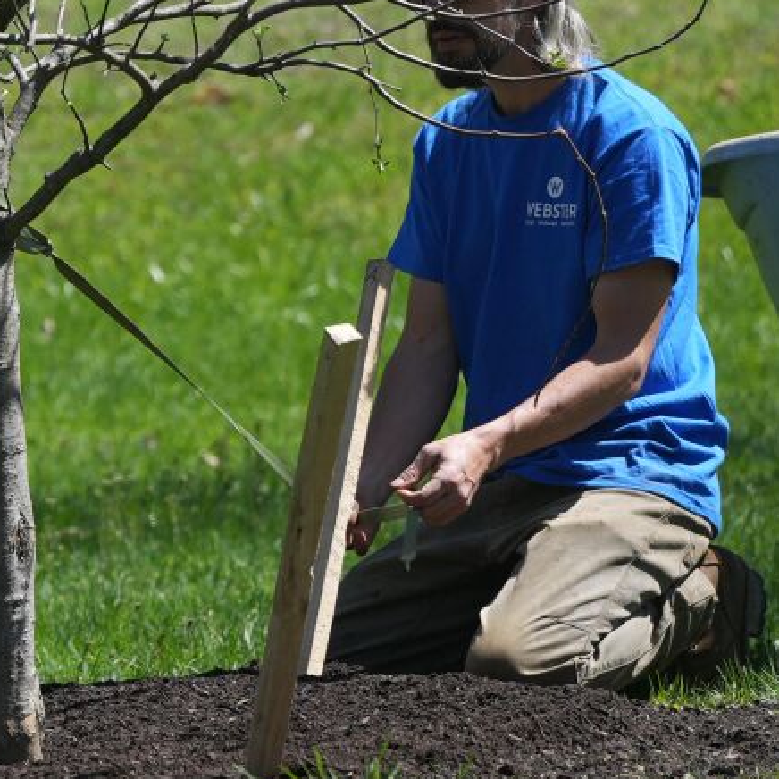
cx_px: -482
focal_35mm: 632
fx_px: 16091
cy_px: 249
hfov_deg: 2.8
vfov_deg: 2.8
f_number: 3.5
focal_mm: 184
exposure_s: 1/1000
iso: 125
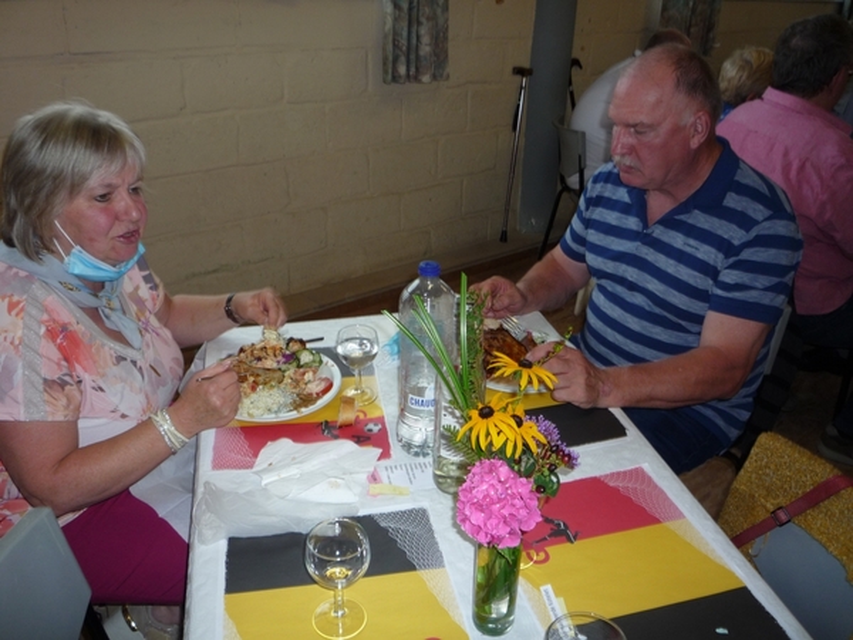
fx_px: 739
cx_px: 426
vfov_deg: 46.8
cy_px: 320
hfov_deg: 60.0
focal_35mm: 30
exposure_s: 1/30
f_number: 3.3
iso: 100
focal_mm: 5.2
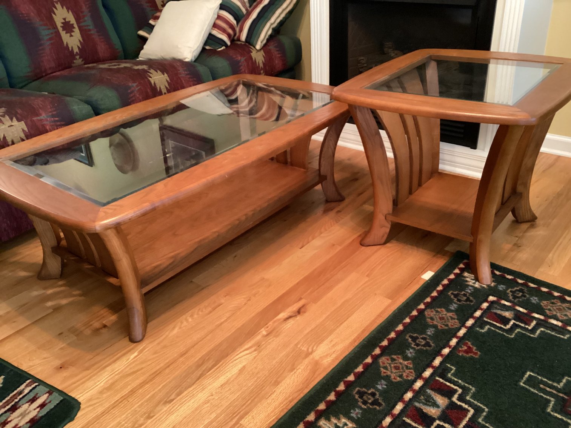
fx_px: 511
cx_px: 286
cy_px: 214
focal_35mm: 31
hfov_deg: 58.3
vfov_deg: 45.4
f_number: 2.4
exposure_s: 1/30
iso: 500
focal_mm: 3.3
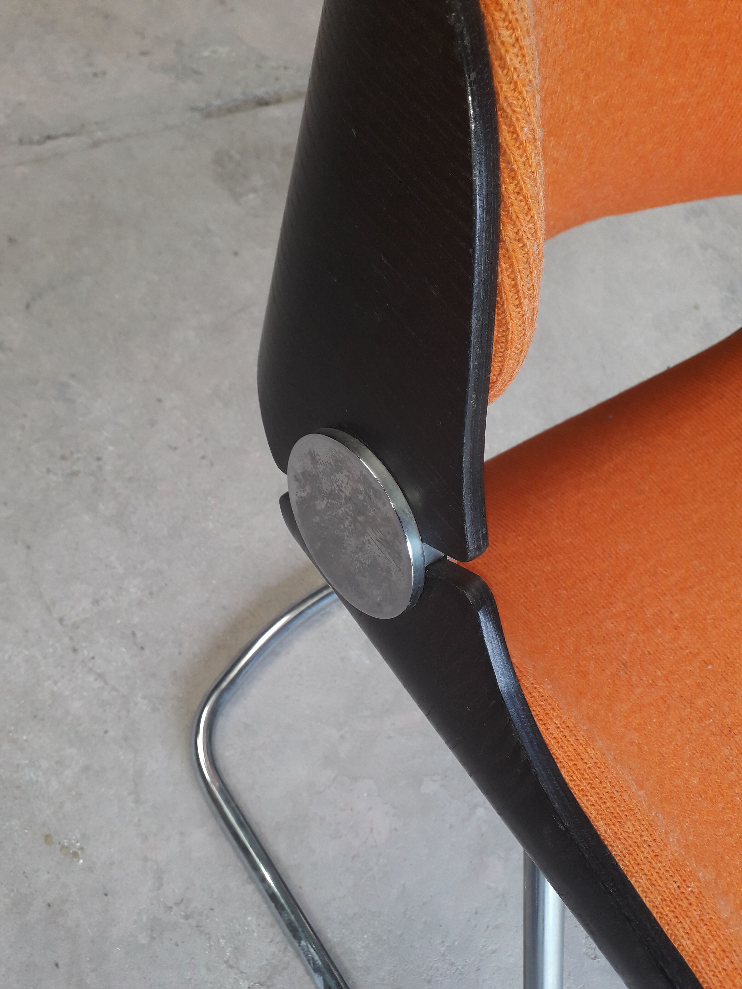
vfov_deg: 65.3
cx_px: 371
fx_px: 772
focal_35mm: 27
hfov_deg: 51.4
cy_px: 494
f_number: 1.9
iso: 64
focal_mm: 3.6
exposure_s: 1/100
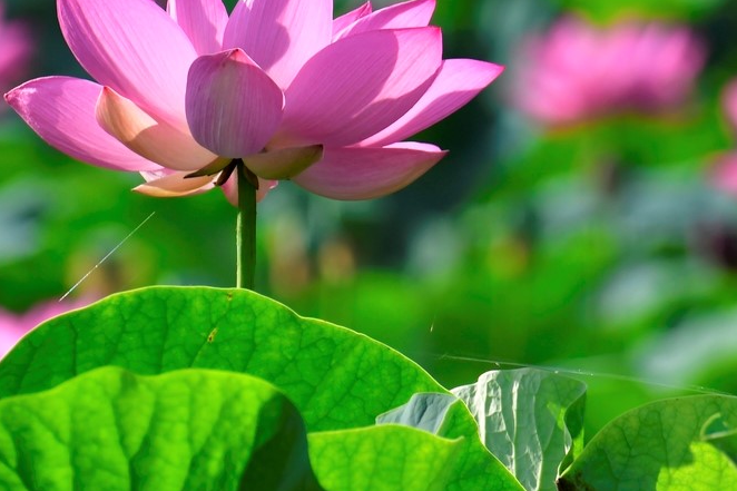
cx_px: 415
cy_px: 112
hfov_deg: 1.8
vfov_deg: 1.2
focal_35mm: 1129
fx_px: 23106
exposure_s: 1/500
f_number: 8
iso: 200
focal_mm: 400
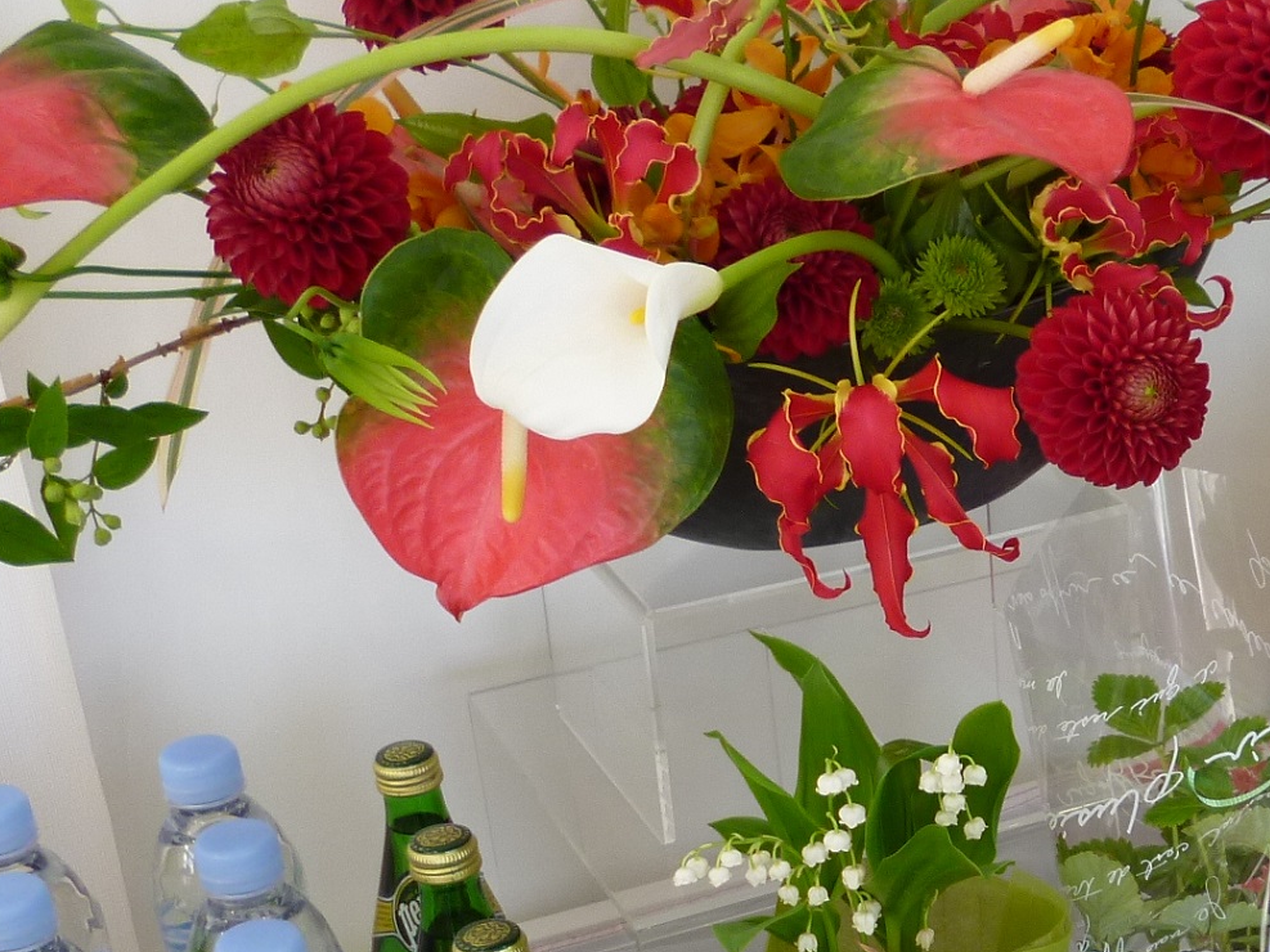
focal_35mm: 69
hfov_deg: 26.9
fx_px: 2531
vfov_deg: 20.8
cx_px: 1203
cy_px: 901
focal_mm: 5
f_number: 3.1
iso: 125
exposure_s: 1/60
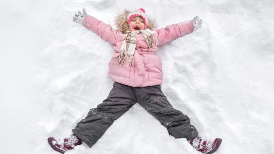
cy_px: 68
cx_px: 138
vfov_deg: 32.0
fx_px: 269
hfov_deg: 54.0
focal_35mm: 37
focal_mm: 35
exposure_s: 1/400
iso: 640
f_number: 6.3
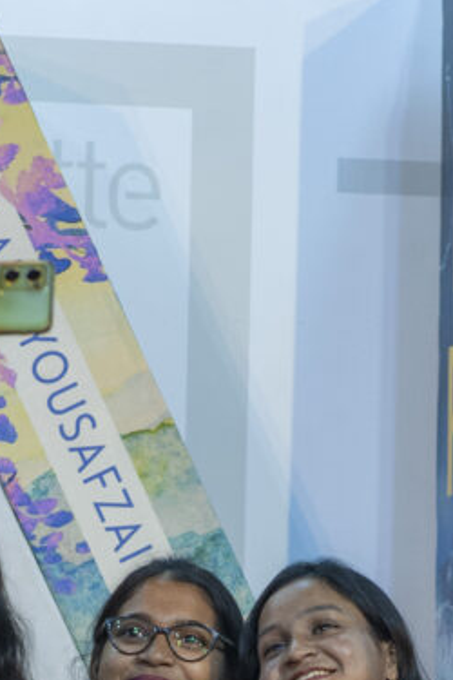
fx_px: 4379
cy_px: 765
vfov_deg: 8.8
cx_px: 229
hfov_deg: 5.9
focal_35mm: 232
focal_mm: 85
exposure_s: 1/250
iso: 1250
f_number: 4.5
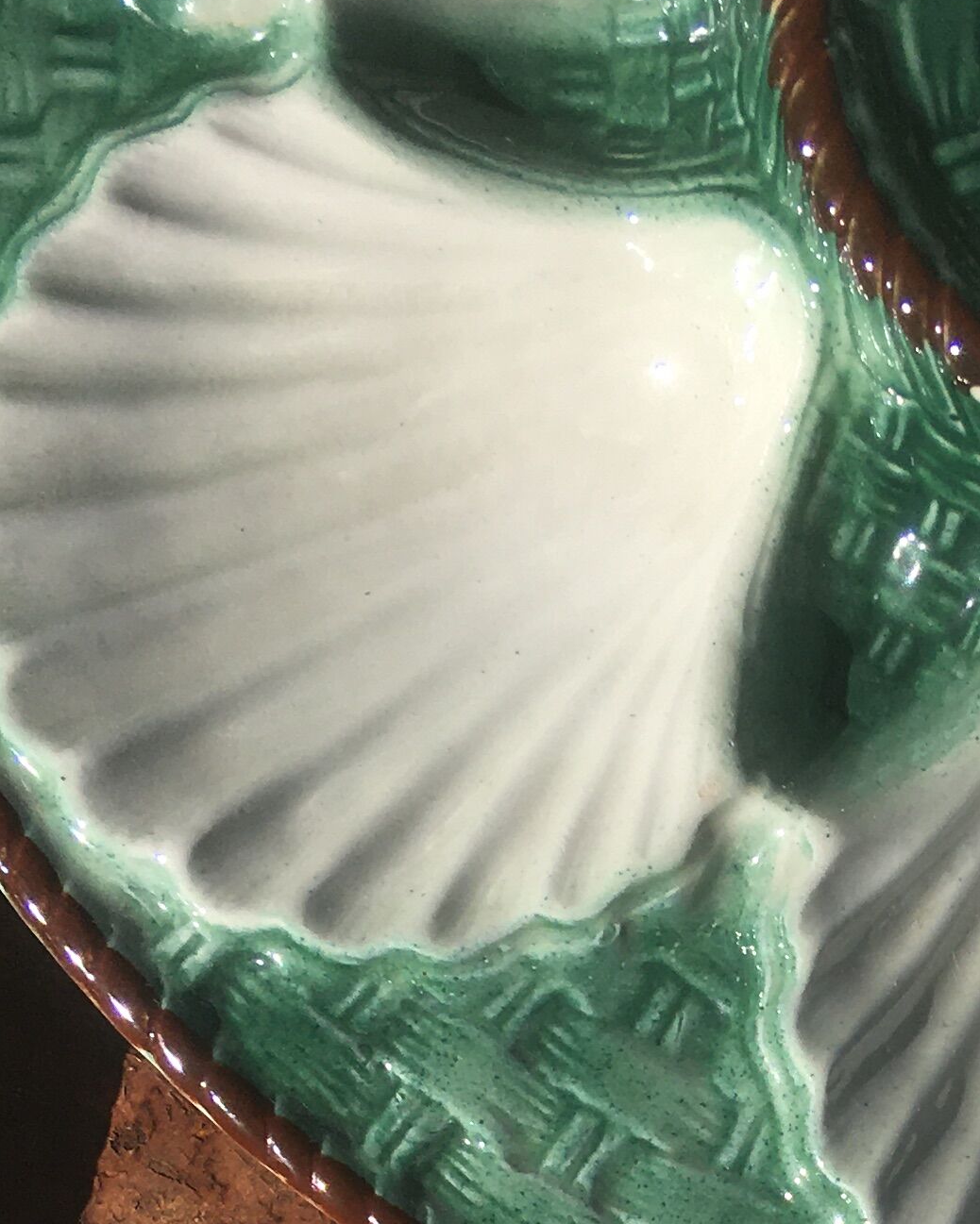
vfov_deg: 20.6
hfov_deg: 16.8
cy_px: 1390
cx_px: 1140
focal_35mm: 88
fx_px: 3190
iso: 25
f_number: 2.2
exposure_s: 1/4049
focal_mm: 4.15
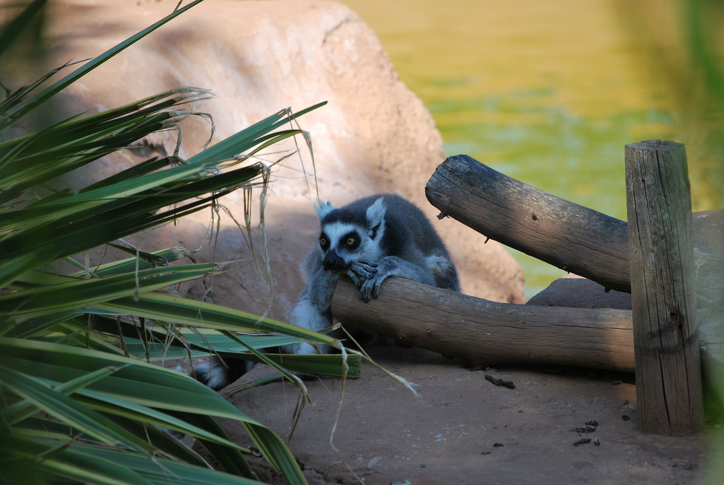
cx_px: 362
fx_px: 6041
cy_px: 242
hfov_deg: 6.9
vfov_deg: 4.6
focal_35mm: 300
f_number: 5.6
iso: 400
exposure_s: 1/800
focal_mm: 200
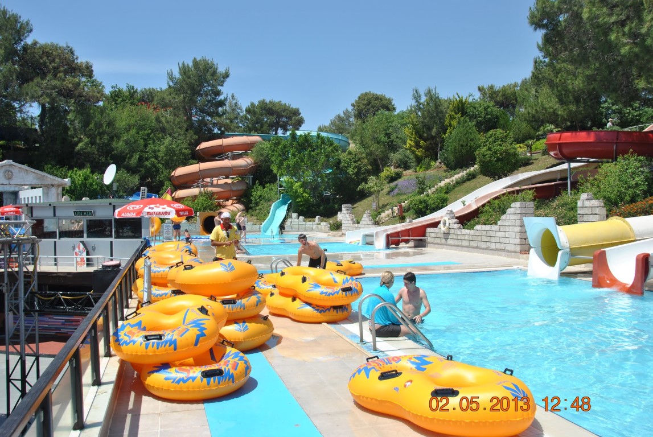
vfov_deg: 43.7
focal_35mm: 30
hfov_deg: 61.9
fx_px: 545
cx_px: 326
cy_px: 218
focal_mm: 20
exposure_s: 1/250
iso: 100
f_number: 8
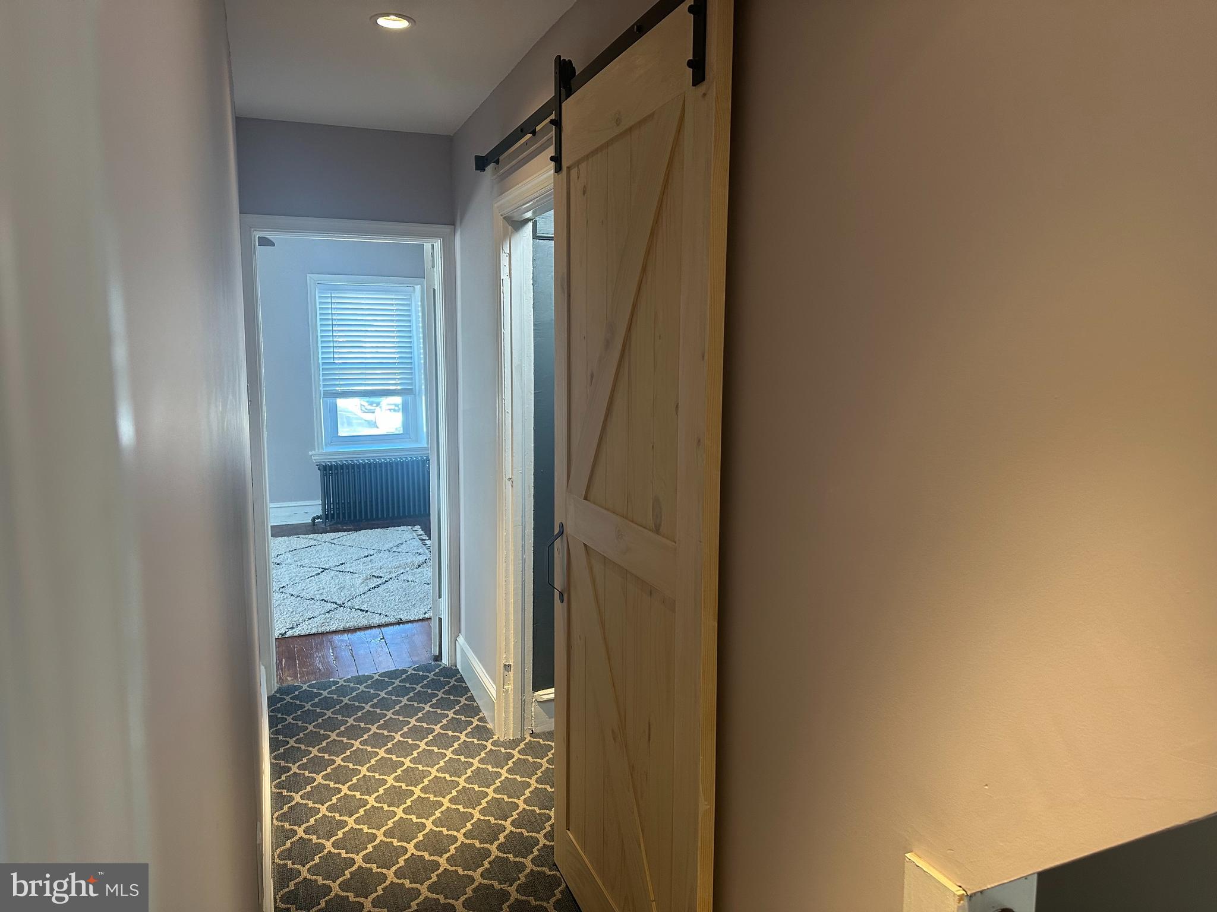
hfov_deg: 71.6
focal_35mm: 24
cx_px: 608
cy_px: 456
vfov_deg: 56.8
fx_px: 844
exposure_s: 1/79
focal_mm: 6.86
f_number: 1.78
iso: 250
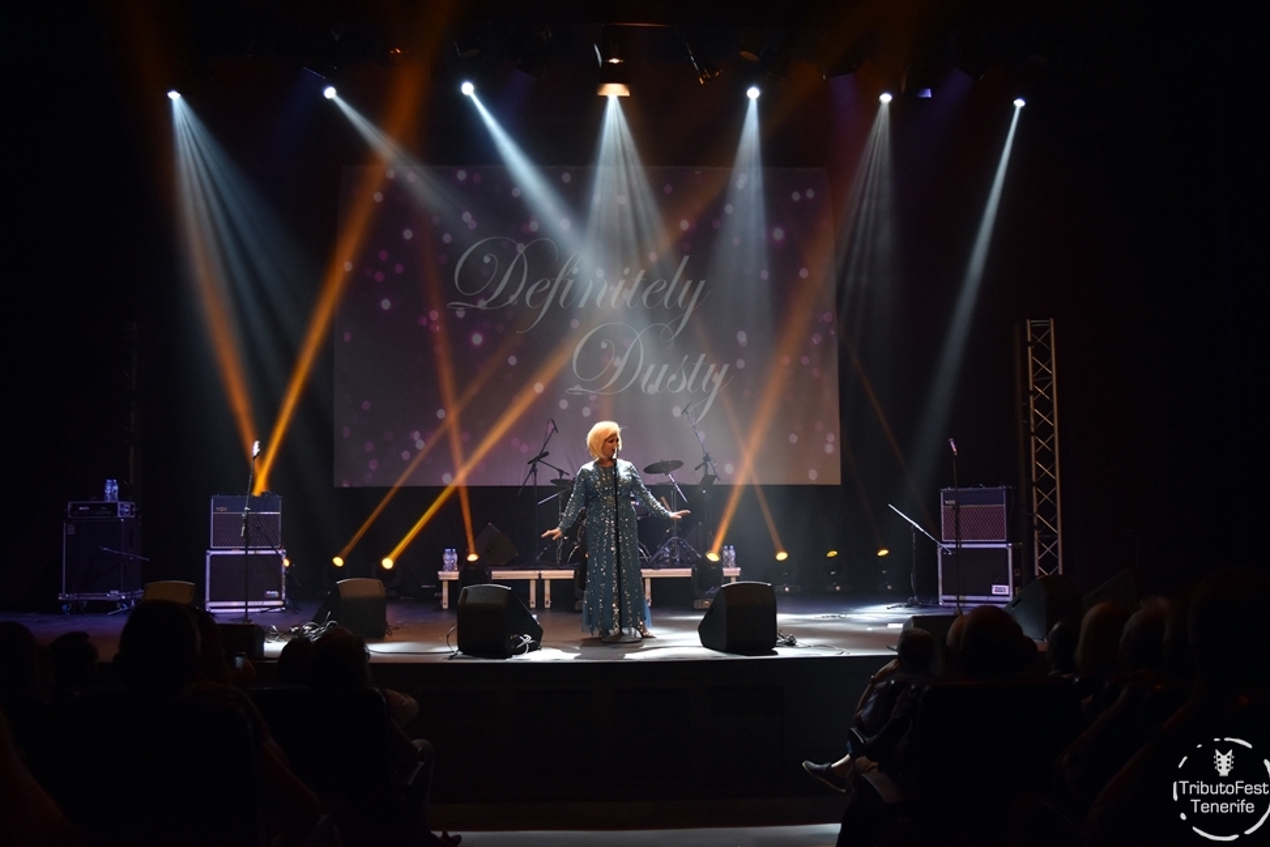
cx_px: 652
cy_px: 427
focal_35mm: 36
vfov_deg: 37.3
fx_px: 1253
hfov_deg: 53.8
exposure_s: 1/200
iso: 1000
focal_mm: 23
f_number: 4.5
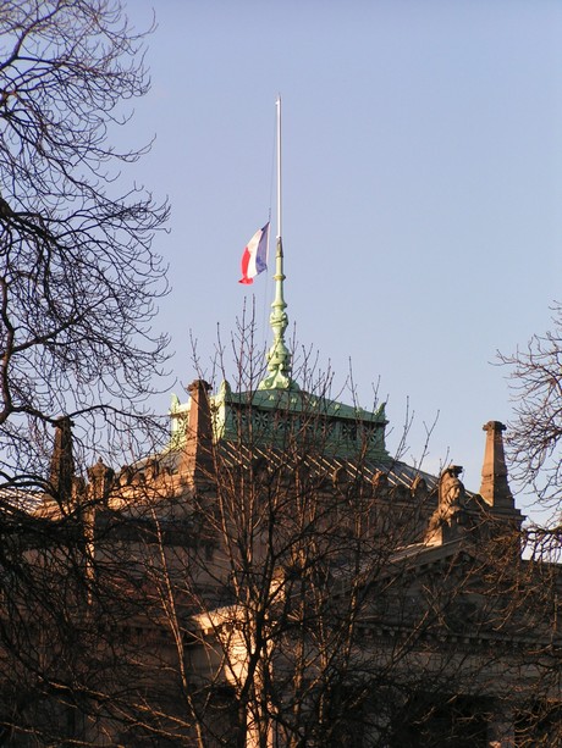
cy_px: 374
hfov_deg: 9.9
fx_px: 3246
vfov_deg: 13.2
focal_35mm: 150
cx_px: 281
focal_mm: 22.9
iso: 50
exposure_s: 1/250
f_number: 4.5
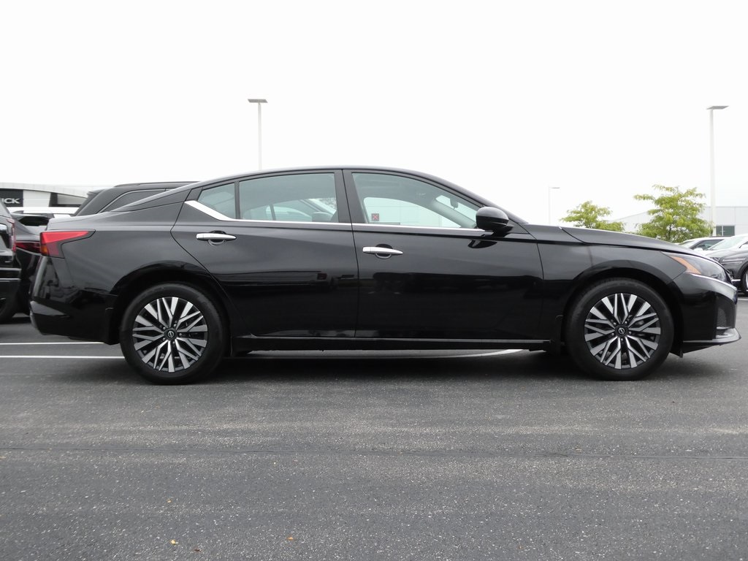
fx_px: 713
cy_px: 280
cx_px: 374
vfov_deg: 42.9
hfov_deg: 55.4
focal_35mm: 33
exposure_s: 1/250
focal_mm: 5.8
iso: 160
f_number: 4
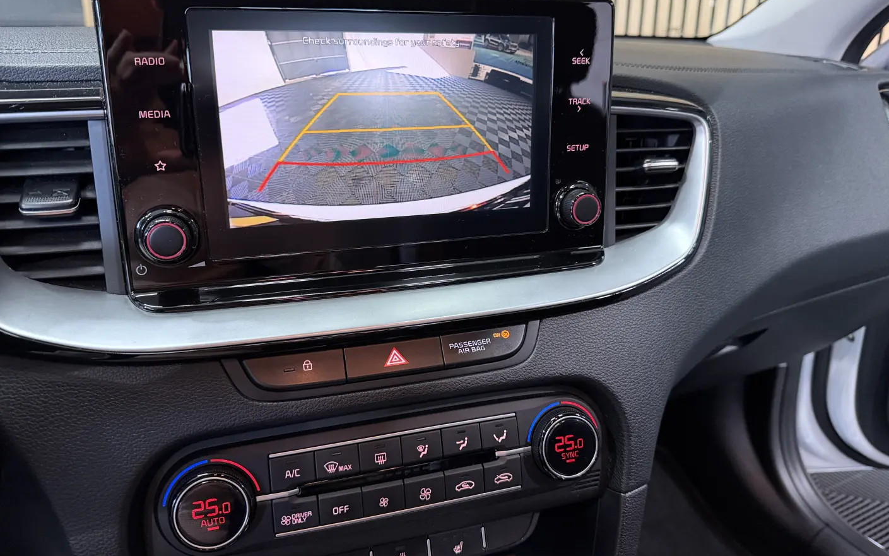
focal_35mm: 26
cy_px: 242
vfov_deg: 47.5
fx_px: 630
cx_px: 444
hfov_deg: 70.4
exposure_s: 1/50
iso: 320
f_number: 1.78
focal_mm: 6.76
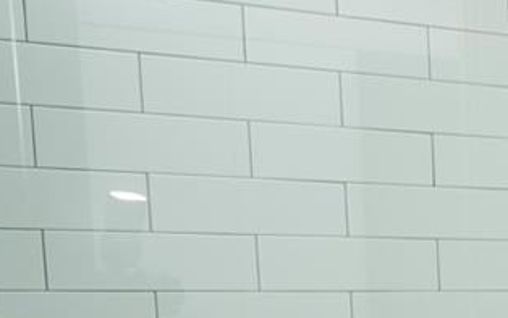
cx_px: 1052
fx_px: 1150
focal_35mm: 83
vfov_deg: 15.0
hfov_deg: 17.1
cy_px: 420
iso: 250
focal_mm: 16
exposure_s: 1/125
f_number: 4
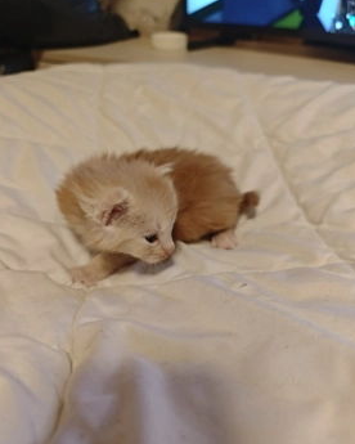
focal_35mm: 26
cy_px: 250
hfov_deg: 54.9
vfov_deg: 65.8
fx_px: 341
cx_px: 183
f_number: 1.63
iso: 800
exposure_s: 1/60
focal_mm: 8.72
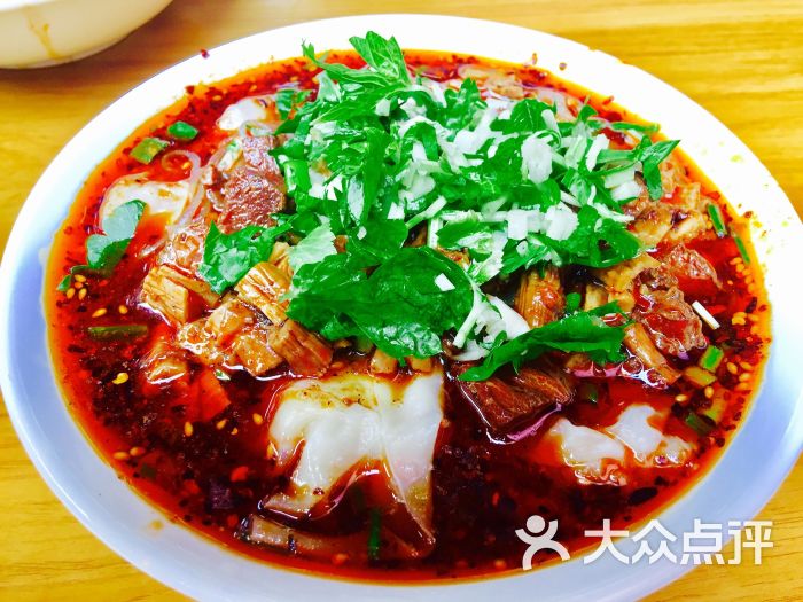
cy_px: 301
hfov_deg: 61.7
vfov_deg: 48.2
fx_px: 673
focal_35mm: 29
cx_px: 402
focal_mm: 4.15
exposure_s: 1/100
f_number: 2.2
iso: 50
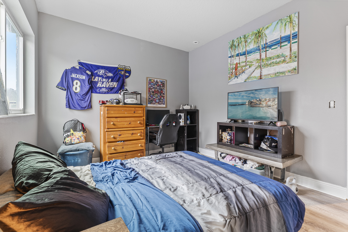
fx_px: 155
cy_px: 116
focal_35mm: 16
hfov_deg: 96.7
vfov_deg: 73.8
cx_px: 174
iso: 250
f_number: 9
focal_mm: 16
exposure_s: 3.2
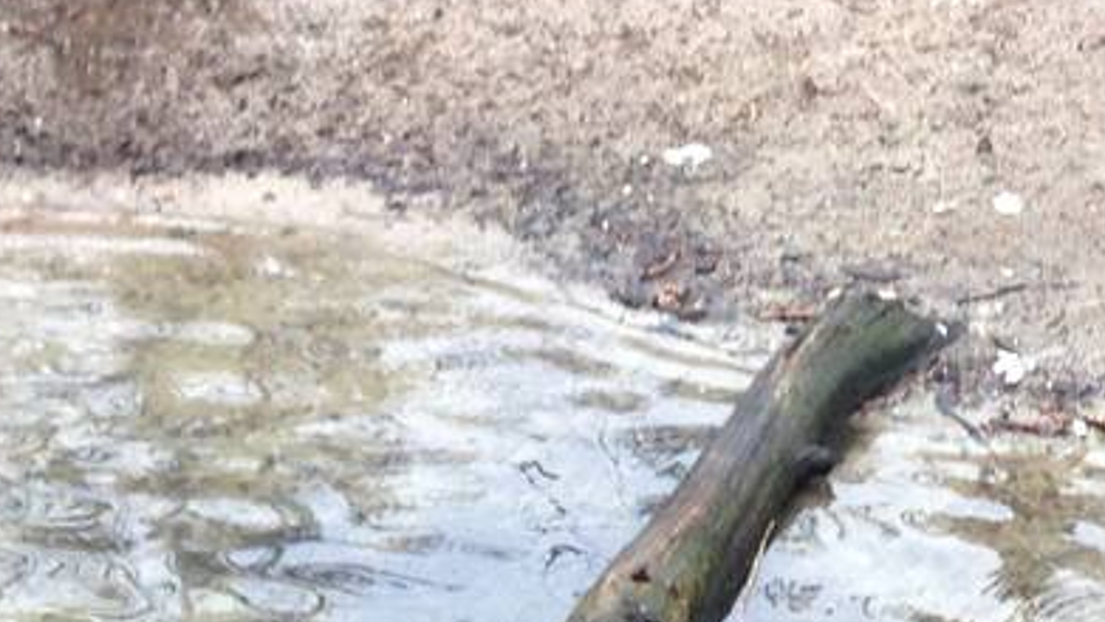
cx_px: 1628
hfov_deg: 13.8
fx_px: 4307
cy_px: -150
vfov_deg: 8.2
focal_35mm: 147
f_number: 2.4
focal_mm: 4.13
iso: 80
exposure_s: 1/120
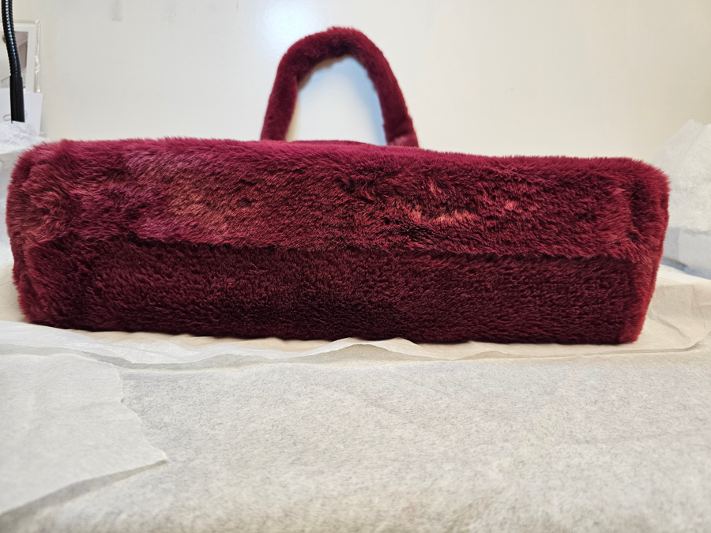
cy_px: 266
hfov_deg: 73.9
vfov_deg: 58.9
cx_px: 356
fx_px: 472
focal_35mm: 23
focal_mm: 6.3
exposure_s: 1/120
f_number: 1.7
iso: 200
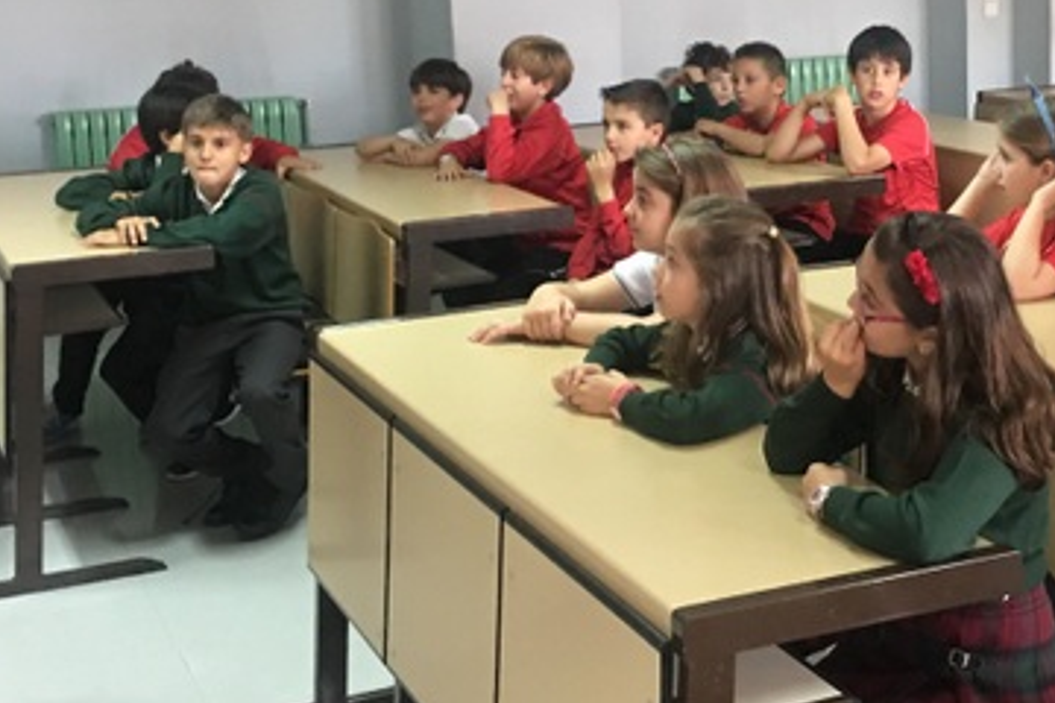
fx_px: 1963
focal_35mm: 67
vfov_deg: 20.2
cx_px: 721
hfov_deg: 29.8
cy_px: 205
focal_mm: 4.15
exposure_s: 1/17
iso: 80
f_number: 2.2
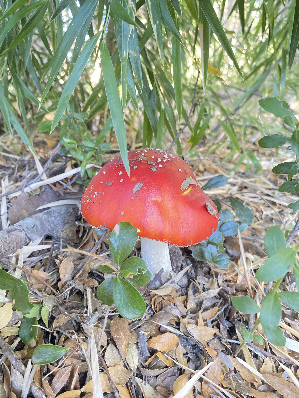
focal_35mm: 26
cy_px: 199
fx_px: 299
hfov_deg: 53.1
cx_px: 150
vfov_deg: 67.3
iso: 800
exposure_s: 1/30
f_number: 1.8
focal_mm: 4.25
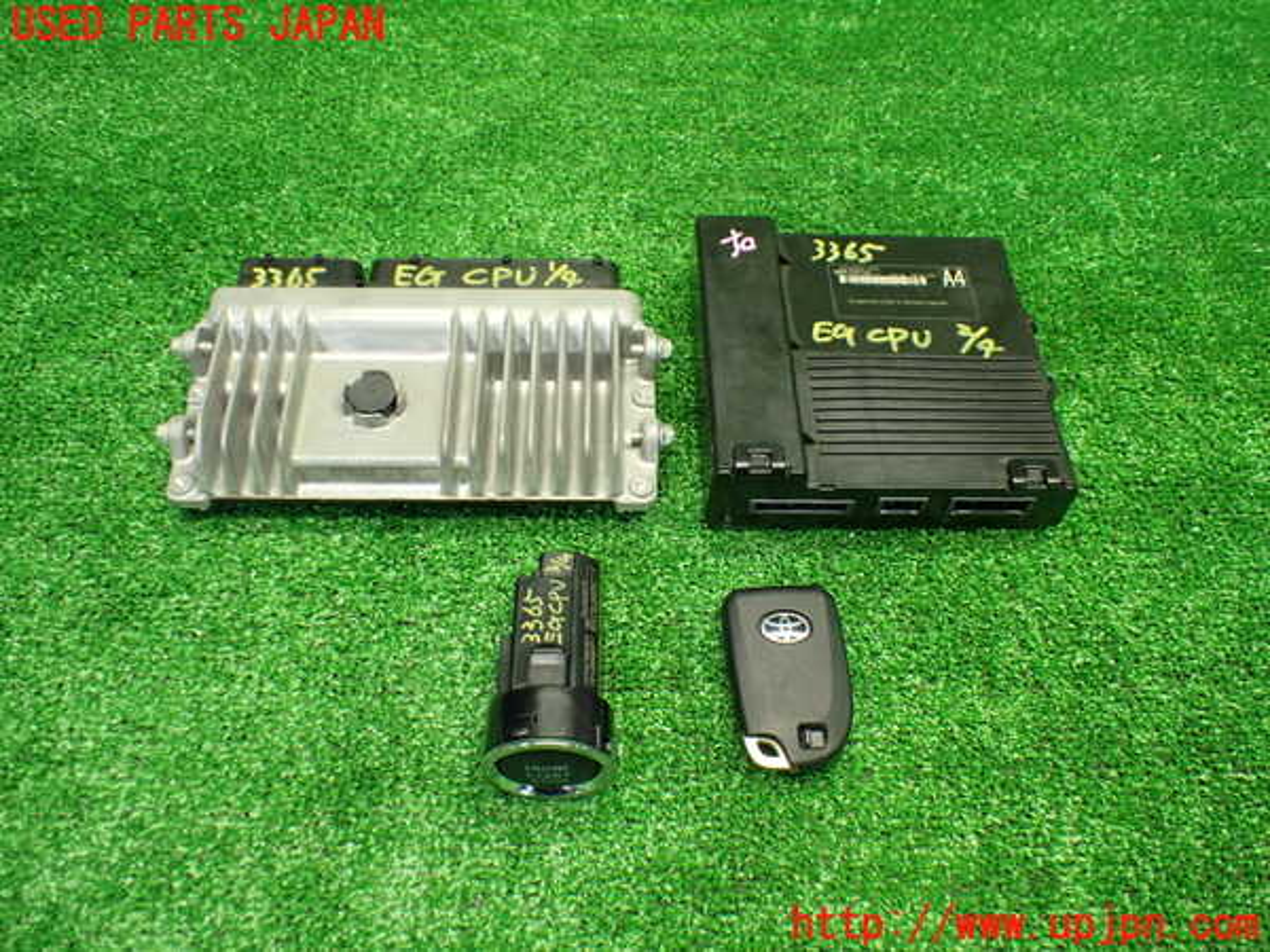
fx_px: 1101
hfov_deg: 60.0
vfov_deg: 46.8
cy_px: 476
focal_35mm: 30
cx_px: 635
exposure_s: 1/125
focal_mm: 5.4
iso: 800
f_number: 2.3
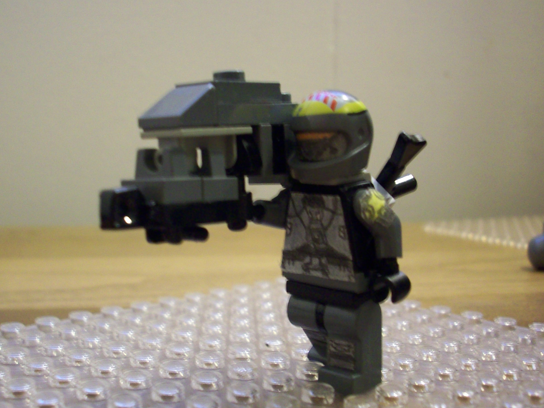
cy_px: 223
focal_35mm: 48
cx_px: 252
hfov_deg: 39.6
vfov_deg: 30.2
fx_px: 754
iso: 177
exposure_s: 1/8
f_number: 2.8
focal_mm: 6.2
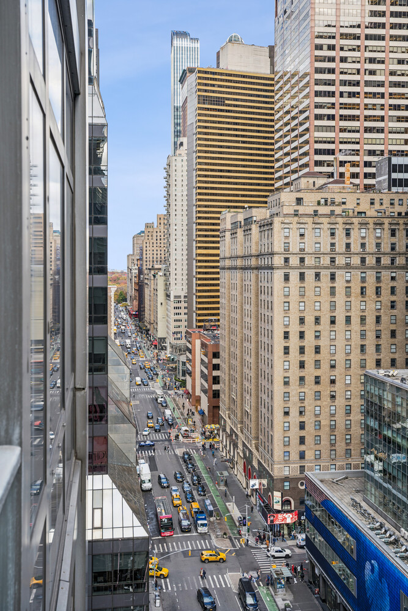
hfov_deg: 33.4
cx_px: 204
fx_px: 680
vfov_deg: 48.5
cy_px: 306
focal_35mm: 40
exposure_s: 1/125
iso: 400
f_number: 8
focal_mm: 40
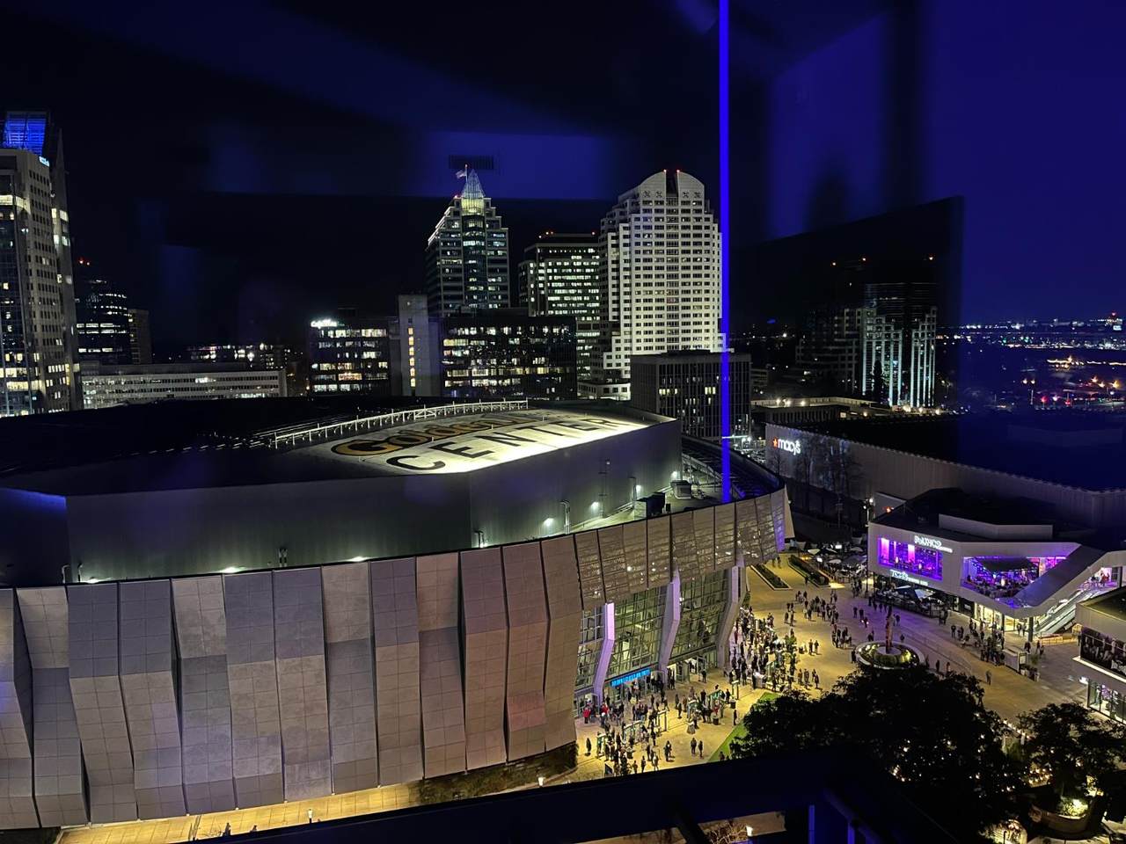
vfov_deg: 53.1
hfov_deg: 67.3
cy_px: 422
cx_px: 563
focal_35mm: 26
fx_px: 846
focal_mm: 5.1
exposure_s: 1/11
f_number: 1.6
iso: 640
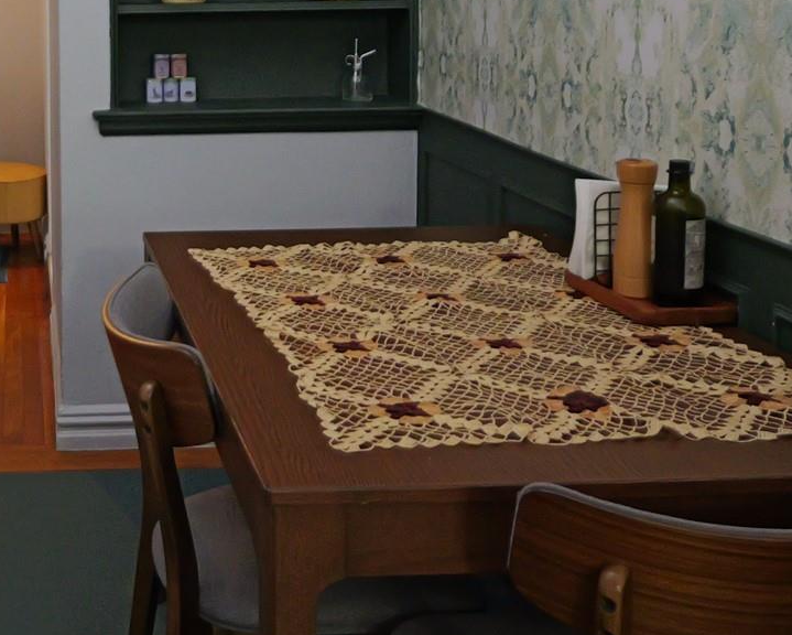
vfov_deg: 28.9
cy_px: 45
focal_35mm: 50
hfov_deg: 34.4
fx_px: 1173
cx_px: 25
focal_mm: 9
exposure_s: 1/160
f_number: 1.7
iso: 1250
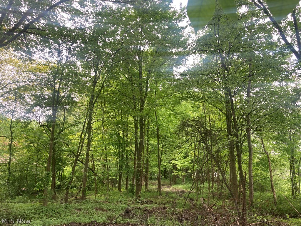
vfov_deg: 49.7
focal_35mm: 28
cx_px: 150
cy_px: 113
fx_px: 243
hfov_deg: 63.4
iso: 20
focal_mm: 3.99
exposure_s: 1/165
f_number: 1.8
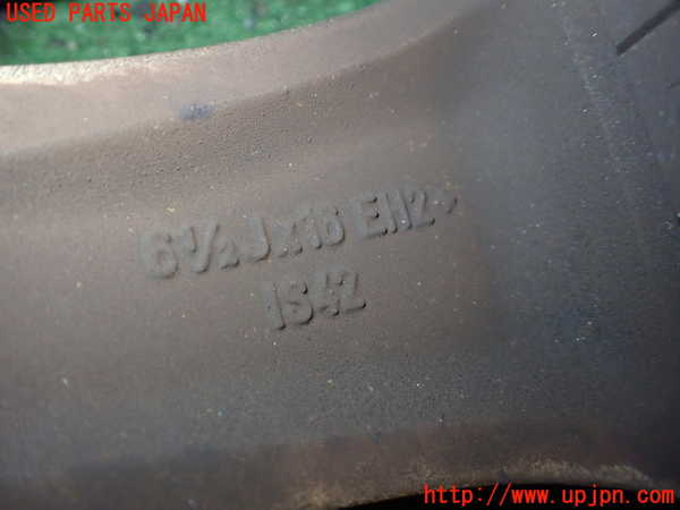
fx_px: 589
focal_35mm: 30
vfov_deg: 46.8
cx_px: 340
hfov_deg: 60.0
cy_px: 255
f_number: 2.3
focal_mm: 5.4
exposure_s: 1/100
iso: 800
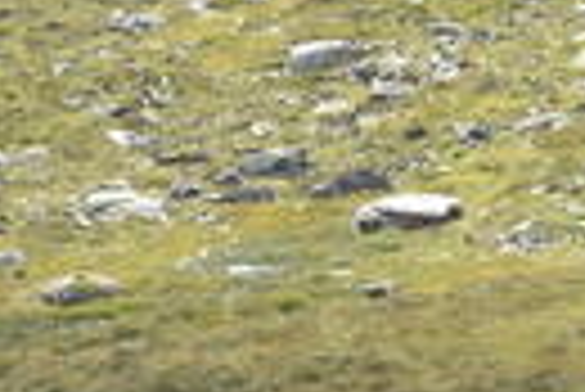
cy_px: 397
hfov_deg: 2.5
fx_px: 13502
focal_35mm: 830
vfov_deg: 1.7
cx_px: -356
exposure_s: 1/250
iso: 100
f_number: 8
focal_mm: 70
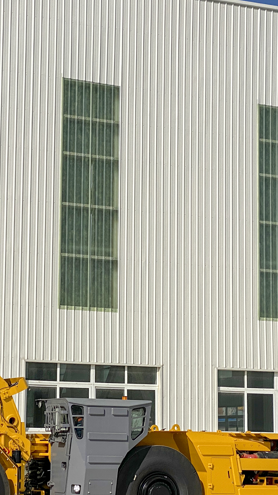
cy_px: 288
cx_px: 87
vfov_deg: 22.7
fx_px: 1232
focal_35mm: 94
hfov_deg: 12.9
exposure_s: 1/5319
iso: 25
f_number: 2
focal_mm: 6
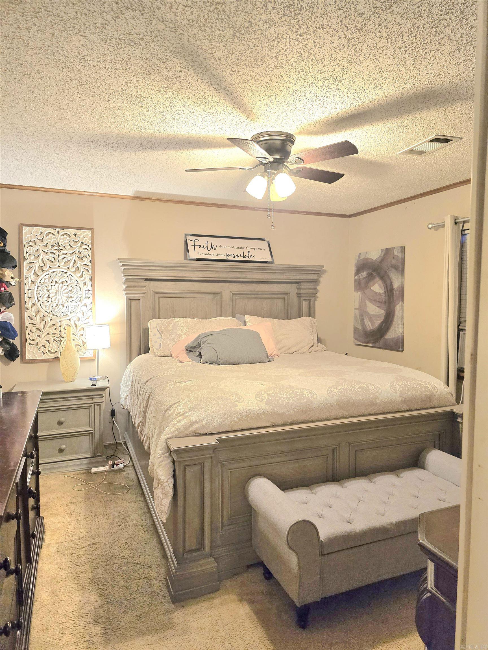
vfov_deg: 73.9
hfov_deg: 58.9
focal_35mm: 23
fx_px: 432
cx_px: 244
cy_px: 325
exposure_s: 1/120
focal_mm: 6.3
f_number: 1.7
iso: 500
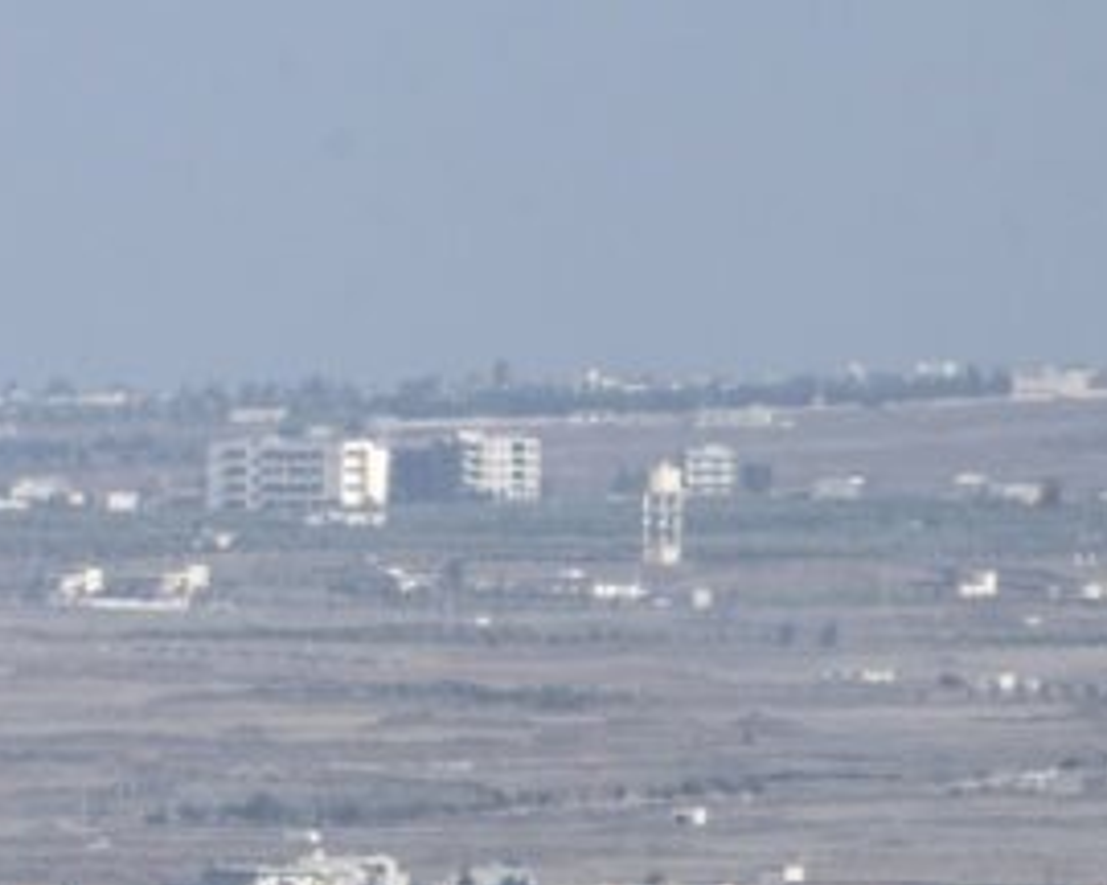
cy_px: 1166
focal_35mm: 1502
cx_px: -2083
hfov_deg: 1.3
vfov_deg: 1.0
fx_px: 49210
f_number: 18
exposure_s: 1/250
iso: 250
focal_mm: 270
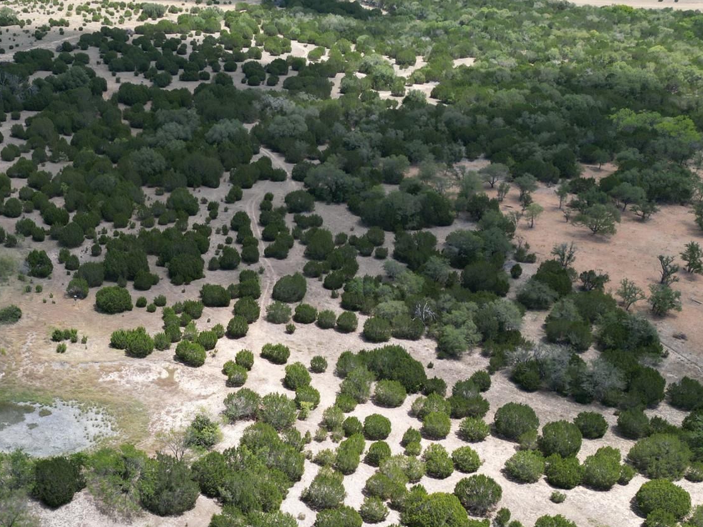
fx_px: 894
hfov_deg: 40.1
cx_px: 83
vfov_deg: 32.2
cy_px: 402
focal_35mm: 44
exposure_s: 1/2000
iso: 140
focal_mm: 6.72
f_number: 1.7
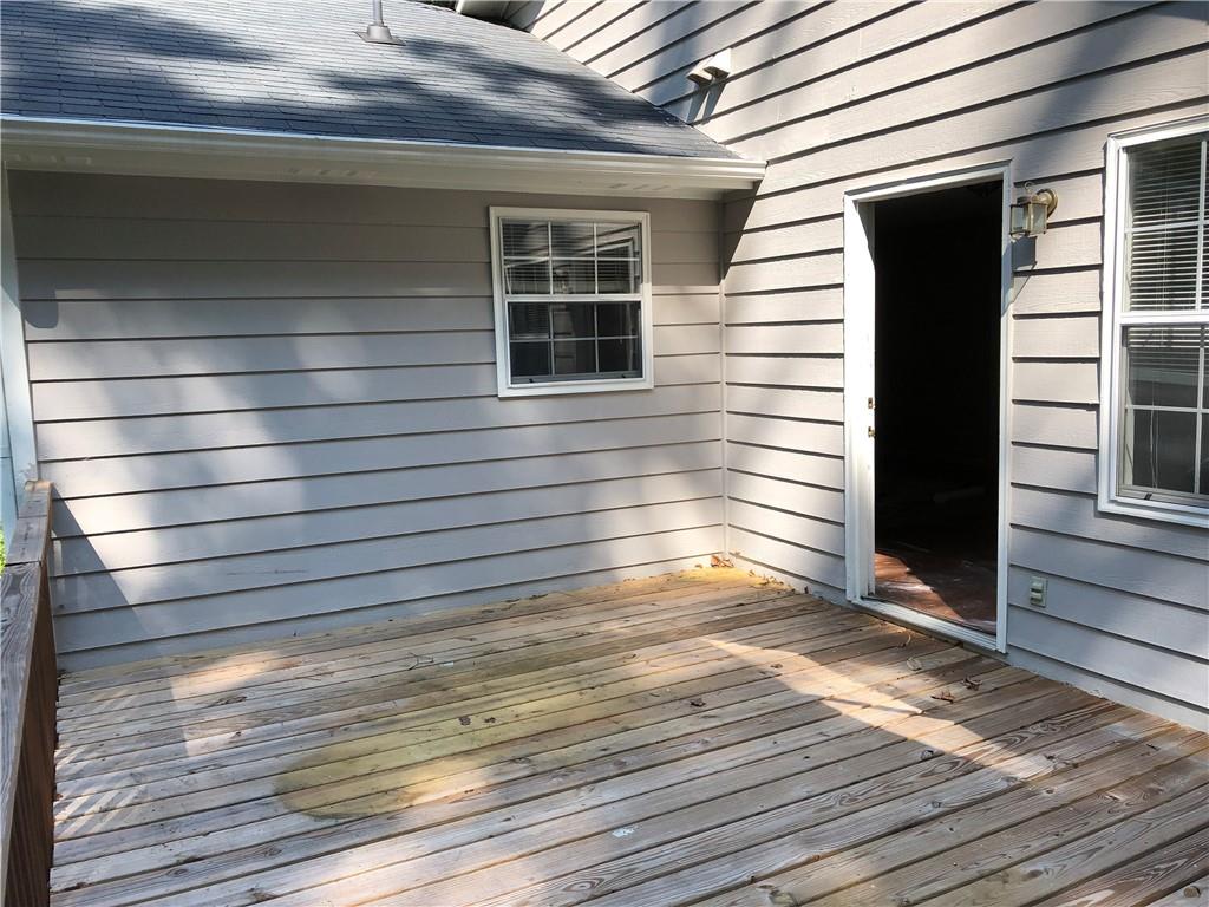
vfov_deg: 49.7
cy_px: 454
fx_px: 978
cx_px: 604
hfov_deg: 63.4
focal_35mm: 28
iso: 20
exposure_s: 1/649
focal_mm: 3.99
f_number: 1.8
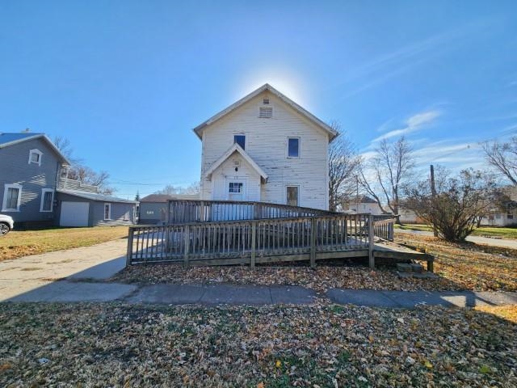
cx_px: 258
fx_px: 194
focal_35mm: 13
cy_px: 194
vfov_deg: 89.9
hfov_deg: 106.2
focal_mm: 2.2
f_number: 2.2
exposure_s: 1/1058
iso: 50
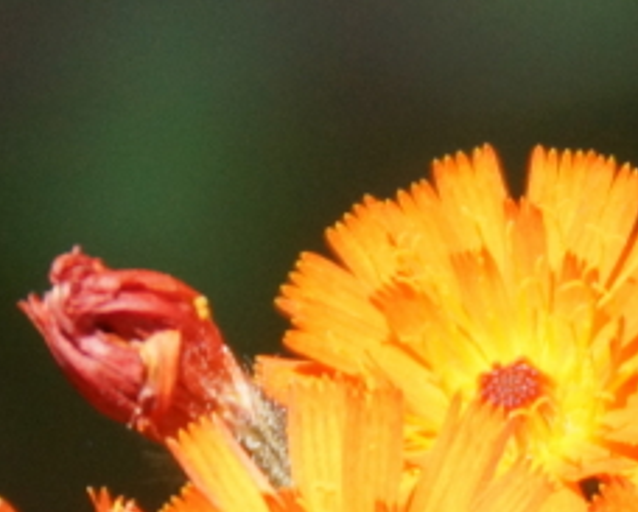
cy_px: 755
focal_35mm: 1542
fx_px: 29154
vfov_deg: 1.0
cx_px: 487
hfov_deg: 1.3
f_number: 6.3
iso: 1000
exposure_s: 1/400
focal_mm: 250
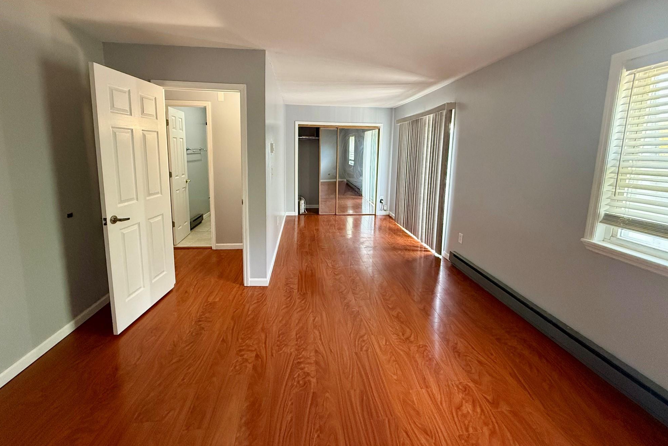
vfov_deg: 76.8
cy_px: 189
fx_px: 278
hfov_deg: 100.4
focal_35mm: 15
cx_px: 331
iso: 500
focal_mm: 2.22
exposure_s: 1/120
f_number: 2.2
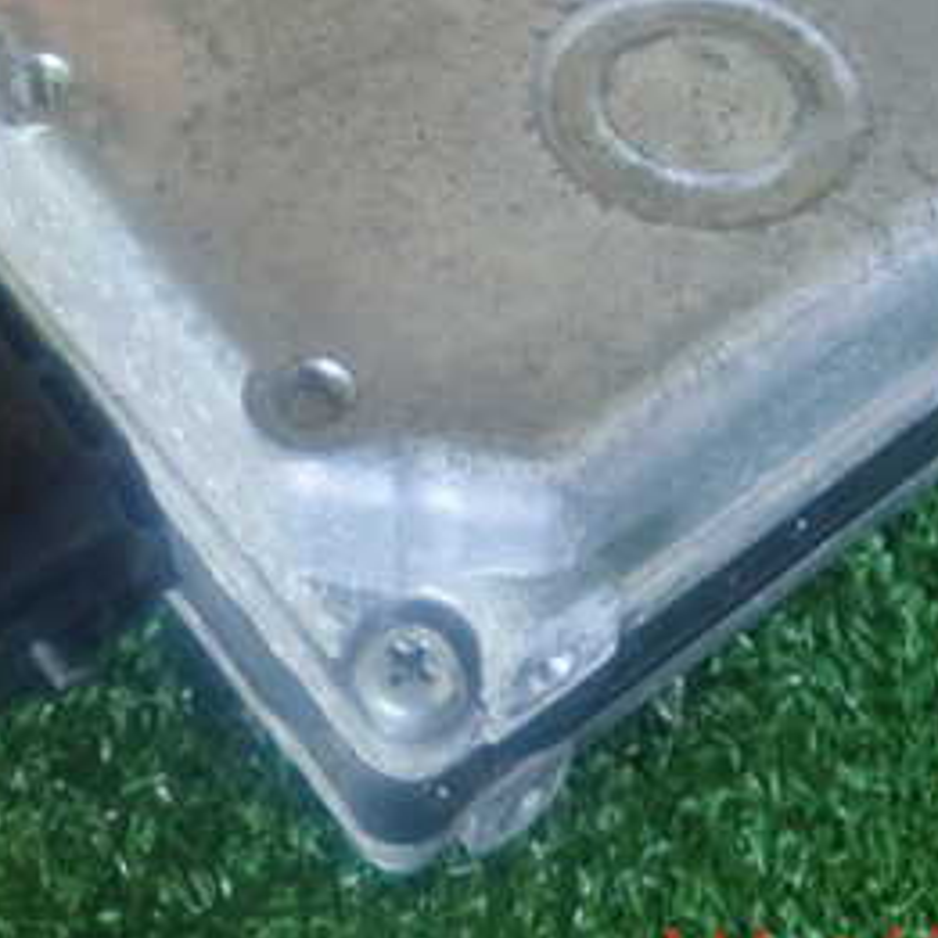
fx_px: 1870
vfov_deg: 27.6
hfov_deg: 28.1
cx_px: 399
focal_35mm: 61
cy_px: 201
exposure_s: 1/30
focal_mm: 5.5
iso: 800
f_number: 2.3
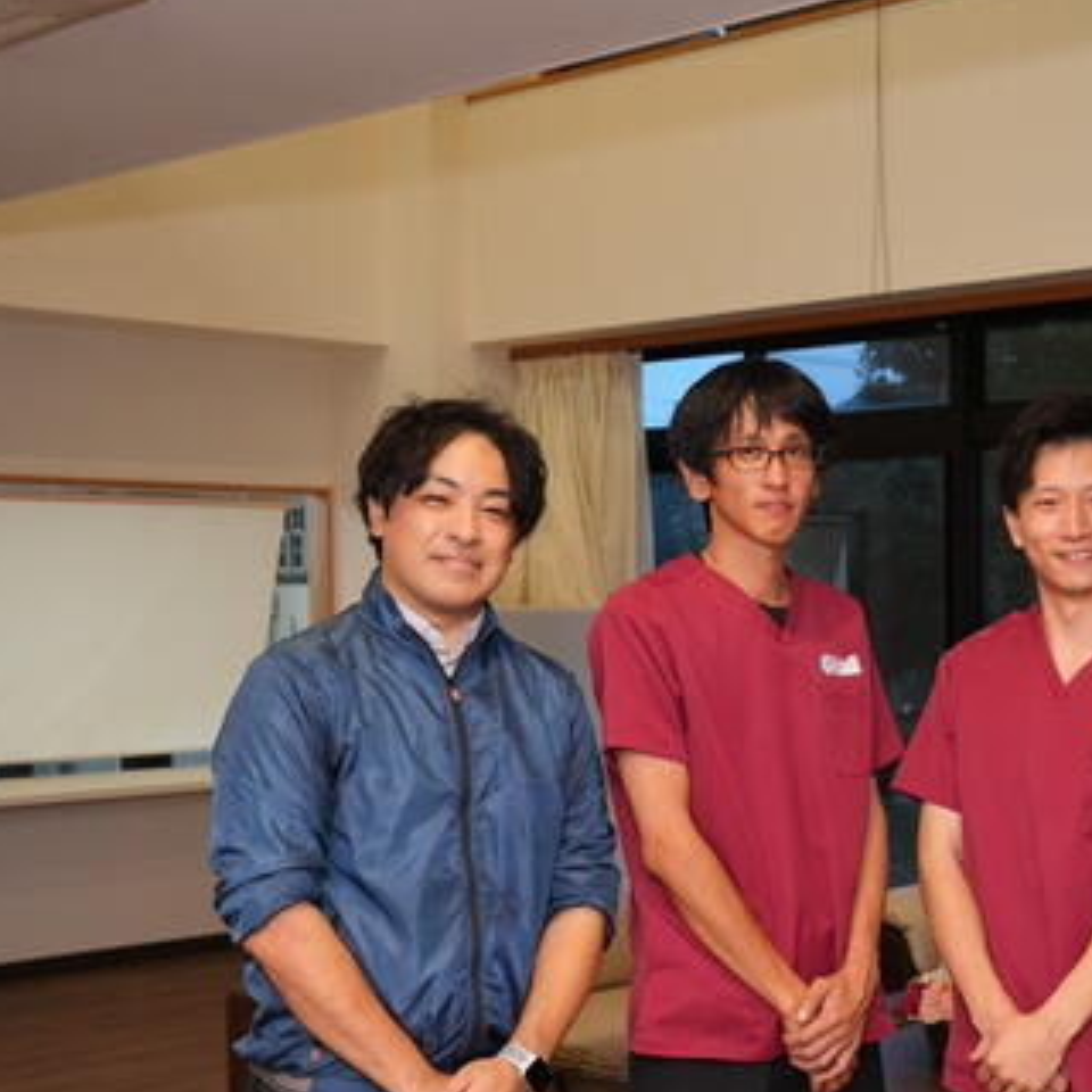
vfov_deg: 29.0
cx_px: 949
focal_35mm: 59
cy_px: 669
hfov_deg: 28.1
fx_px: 2106
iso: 1250
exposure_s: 1/100
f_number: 5.6
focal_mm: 37
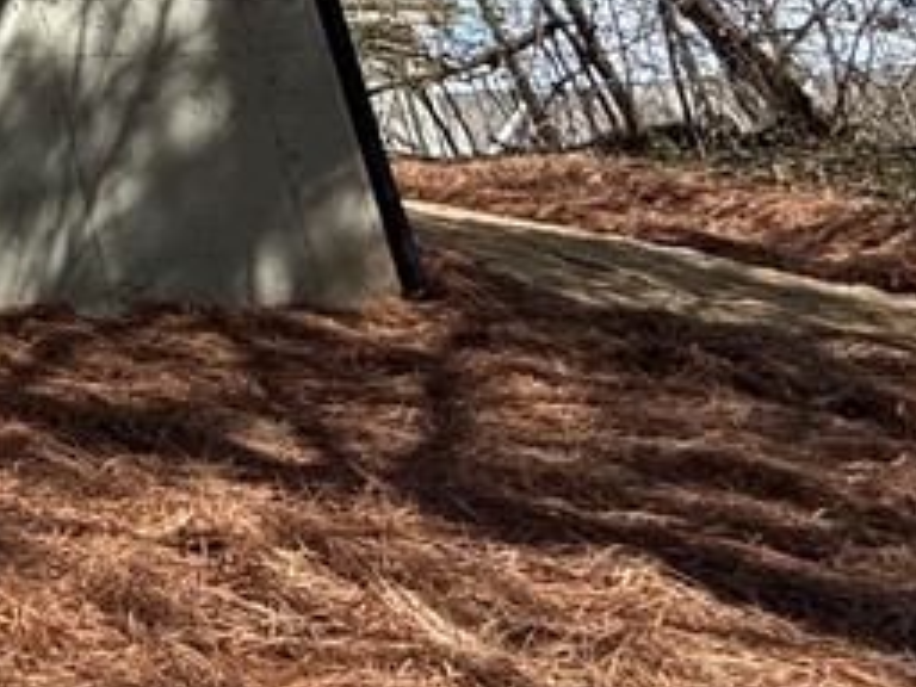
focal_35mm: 56
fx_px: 1482
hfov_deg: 20.3
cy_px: -258
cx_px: -841
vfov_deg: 22.7
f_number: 2.2
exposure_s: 1/751
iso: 50
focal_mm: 2.22
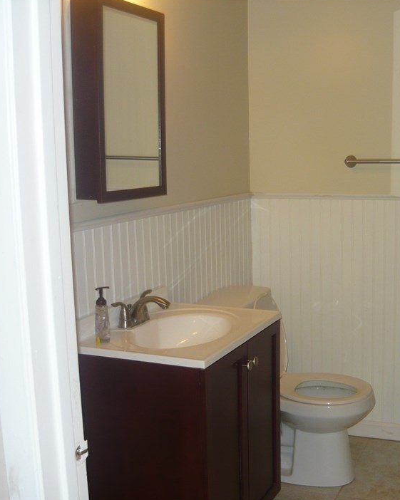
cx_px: 287
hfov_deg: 31.6
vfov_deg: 39.5
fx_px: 696
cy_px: 269
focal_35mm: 47
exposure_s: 1/30
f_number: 2.8
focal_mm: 5.5
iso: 100
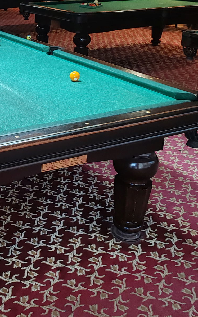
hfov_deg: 24.1
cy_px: 103
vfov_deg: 39.1
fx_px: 440
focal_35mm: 51
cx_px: -6
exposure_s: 1/50
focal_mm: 6.12
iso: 1250
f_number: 1.9
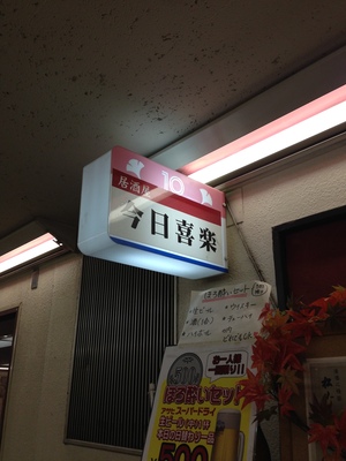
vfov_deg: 55.4
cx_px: 173
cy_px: 230
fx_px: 440
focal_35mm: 33
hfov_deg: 42.9
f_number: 2.4
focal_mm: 4.12
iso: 80
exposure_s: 1/120
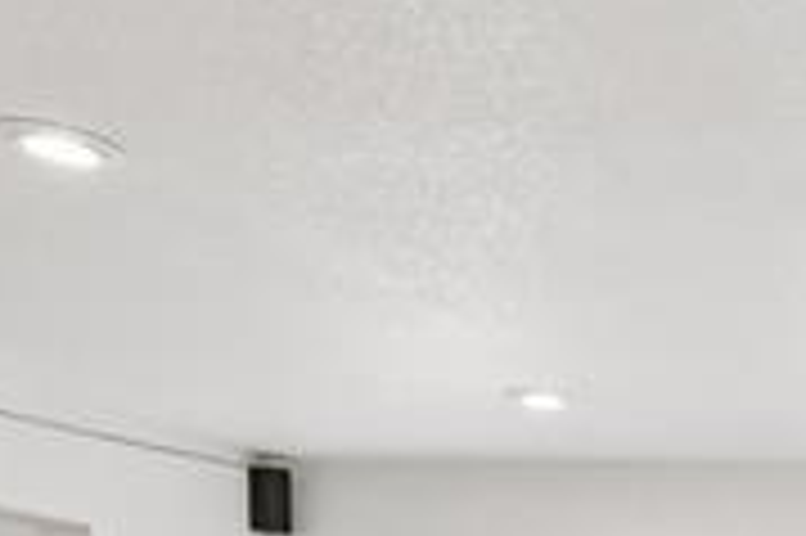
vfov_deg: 18.0
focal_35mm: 67
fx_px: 1499
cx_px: 1243
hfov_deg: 23.4
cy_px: 815
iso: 800
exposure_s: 1/50
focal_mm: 15
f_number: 8
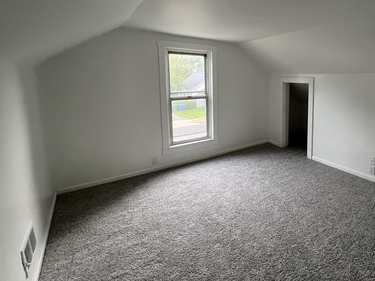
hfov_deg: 84.2
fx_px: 195
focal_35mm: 18
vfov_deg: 70.4
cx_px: 255
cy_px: 105
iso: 250
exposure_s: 1/87
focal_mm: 1.57
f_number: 1.8
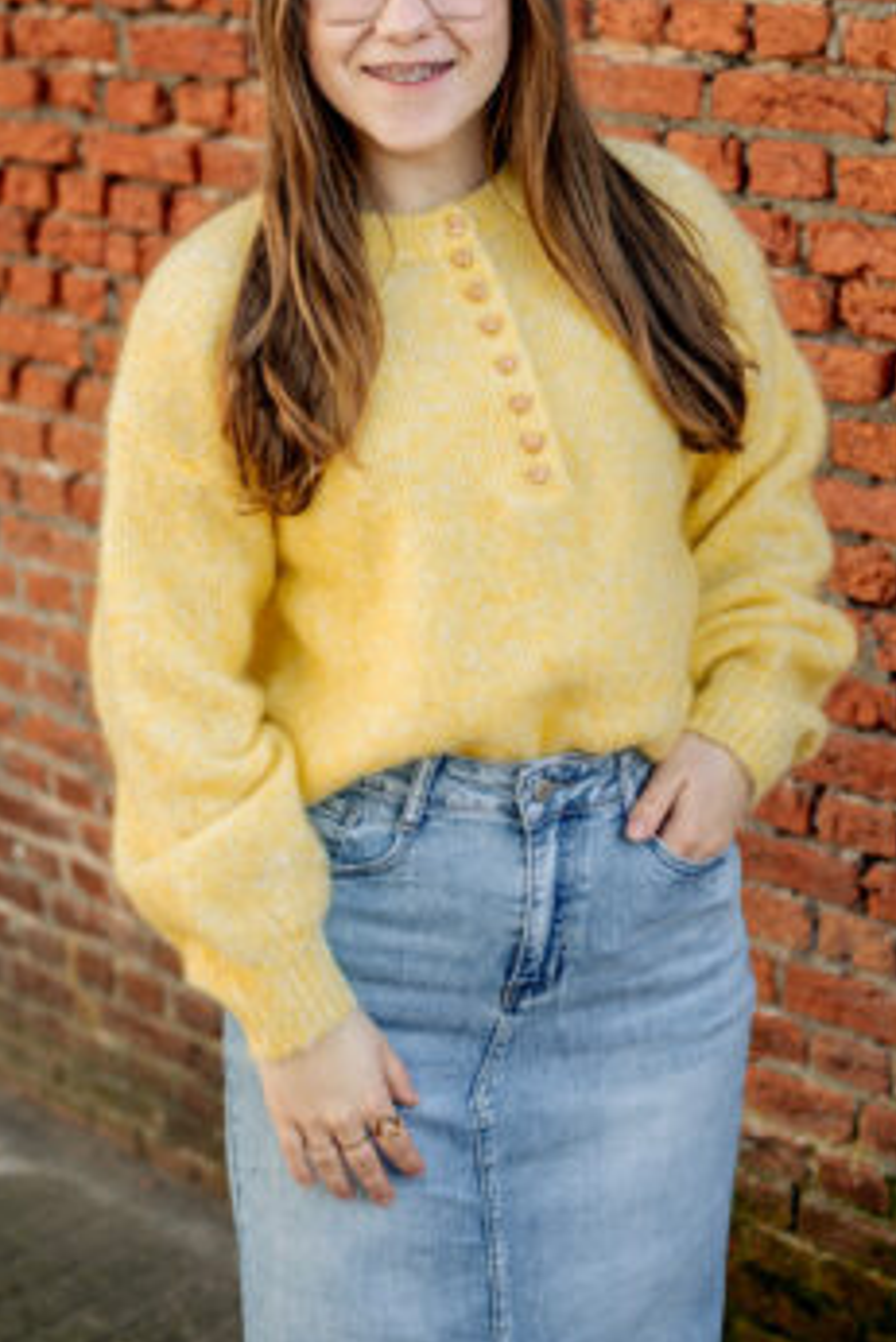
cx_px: 427
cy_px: 463
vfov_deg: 28.7
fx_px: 2611
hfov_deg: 19.5
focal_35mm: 70
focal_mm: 50
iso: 160
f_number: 2.5
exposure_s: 1/800
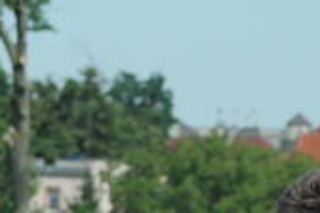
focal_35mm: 797
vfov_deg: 1.7
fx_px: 7080
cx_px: -147
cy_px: 476
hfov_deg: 2.6
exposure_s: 1/1250
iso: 800
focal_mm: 105
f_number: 9
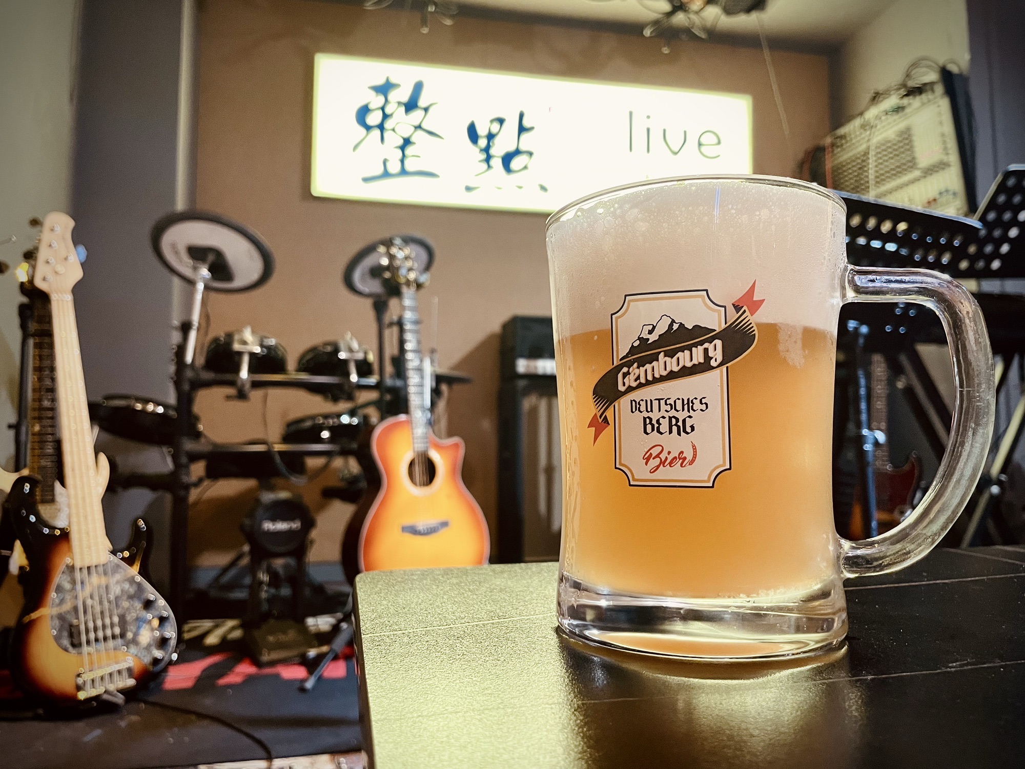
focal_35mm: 26
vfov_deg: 53.1
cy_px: 384
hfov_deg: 67.3
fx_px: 770
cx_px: 512
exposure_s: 1/50
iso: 250
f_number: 1.6
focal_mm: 4.2
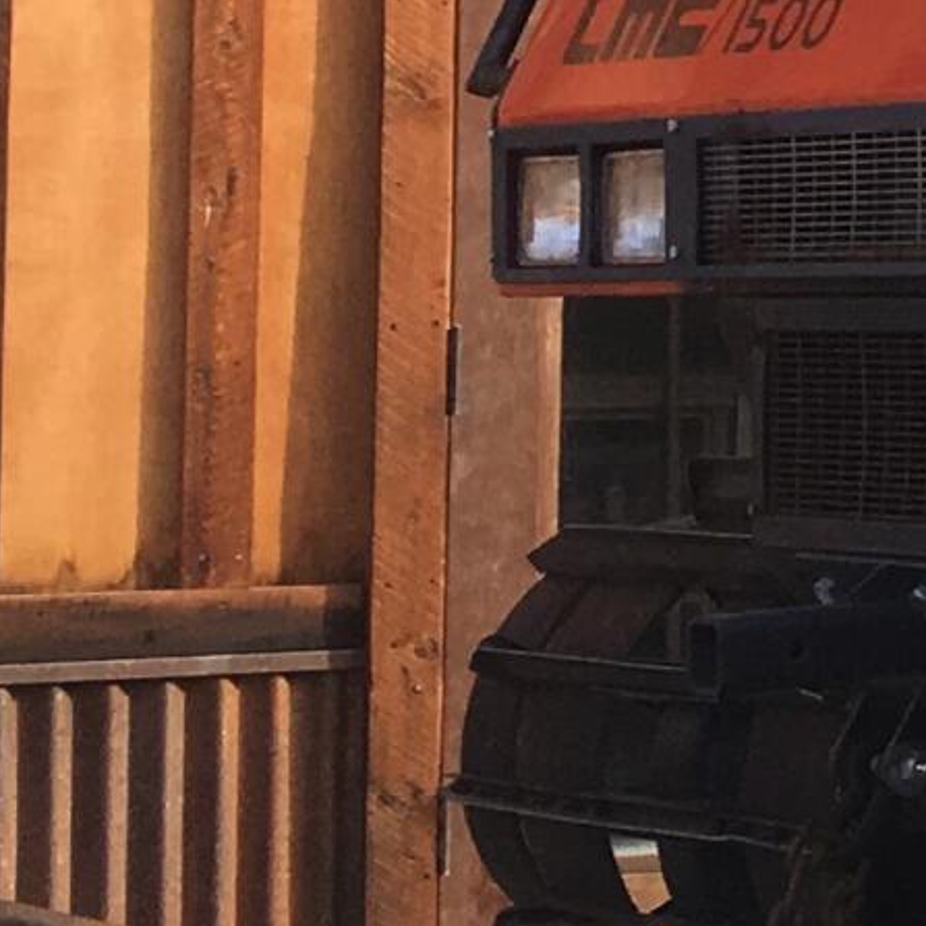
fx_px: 5206
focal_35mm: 172
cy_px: 143
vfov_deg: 10.1
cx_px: 2793
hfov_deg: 8.5
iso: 25
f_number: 2.2
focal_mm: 4.15
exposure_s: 1/418
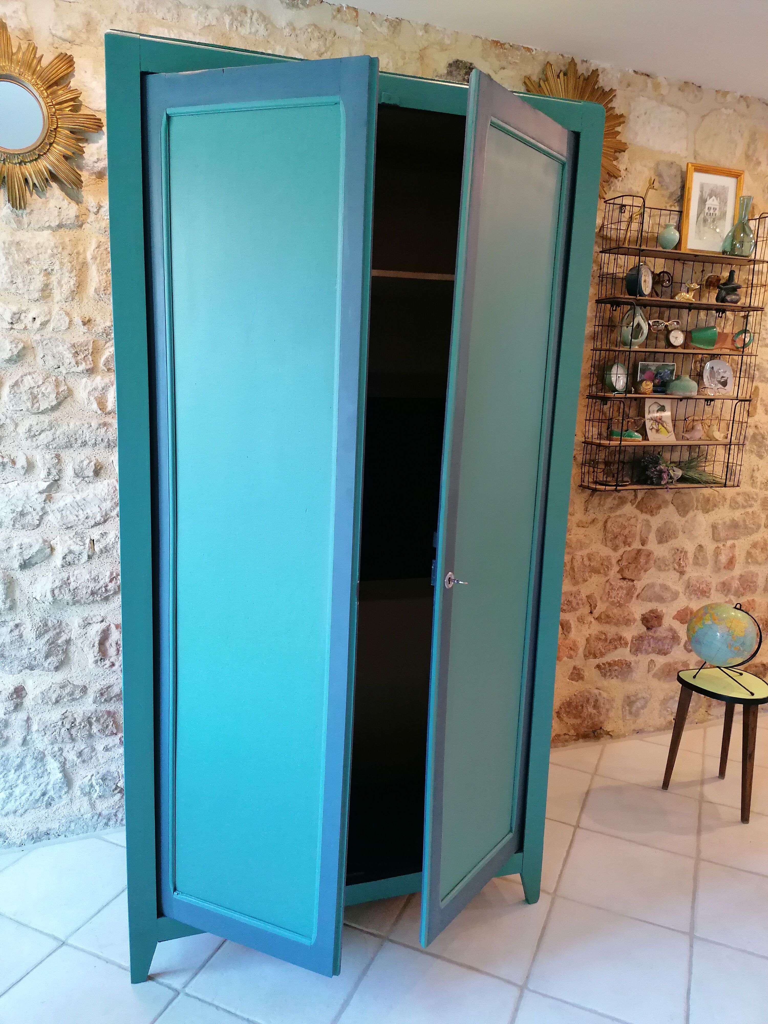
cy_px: 512
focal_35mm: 27
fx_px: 799
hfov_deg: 51.4
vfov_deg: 65.3
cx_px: 384
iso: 320
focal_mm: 4.75
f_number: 1.8
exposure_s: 1/25
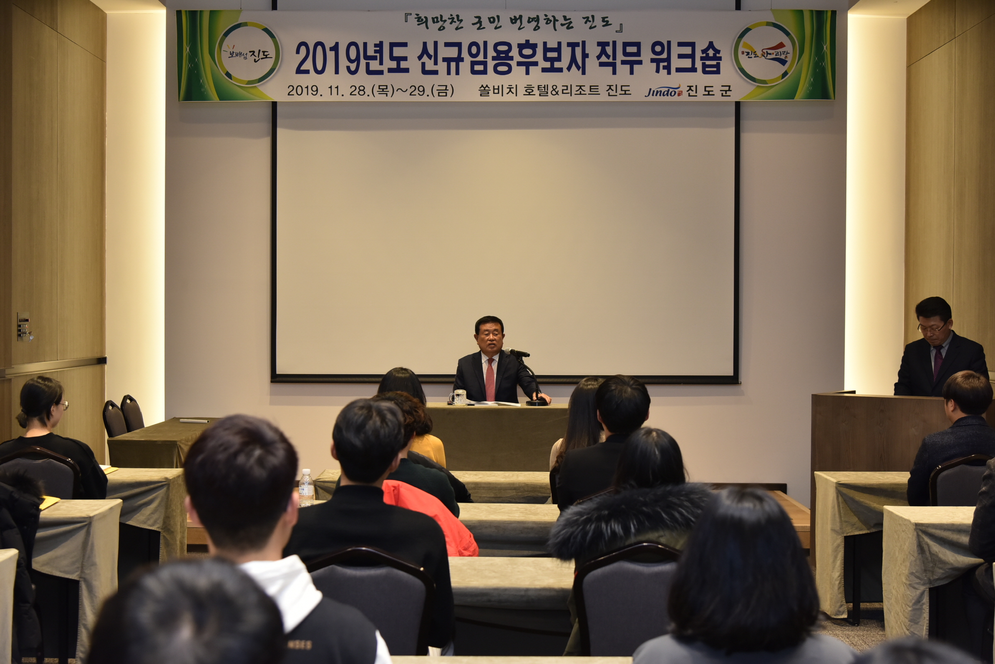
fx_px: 1327
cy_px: 332
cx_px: 498
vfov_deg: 28.1
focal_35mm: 48
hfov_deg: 41.1
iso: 800
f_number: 4.5
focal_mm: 48
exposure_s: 1/125
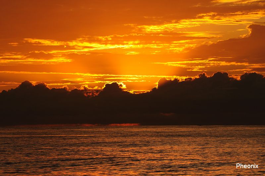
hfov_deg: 8.9
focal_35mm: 232
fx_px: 1709
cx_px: 132
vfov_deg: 5.9
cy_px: 88
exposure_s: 1/400
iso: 200
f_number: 10
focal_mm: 155
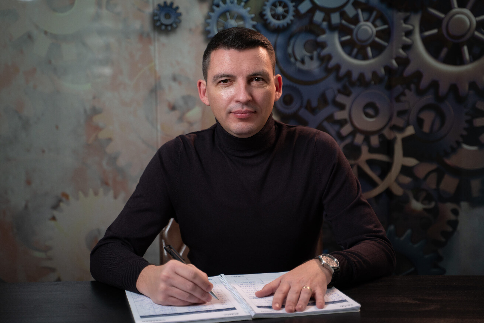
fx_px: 861
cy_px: 162
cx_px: 242
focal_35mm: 64
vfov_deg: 21.3
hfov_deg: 31.4
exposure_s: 1/125
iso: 800
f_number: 2.8
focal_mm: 64
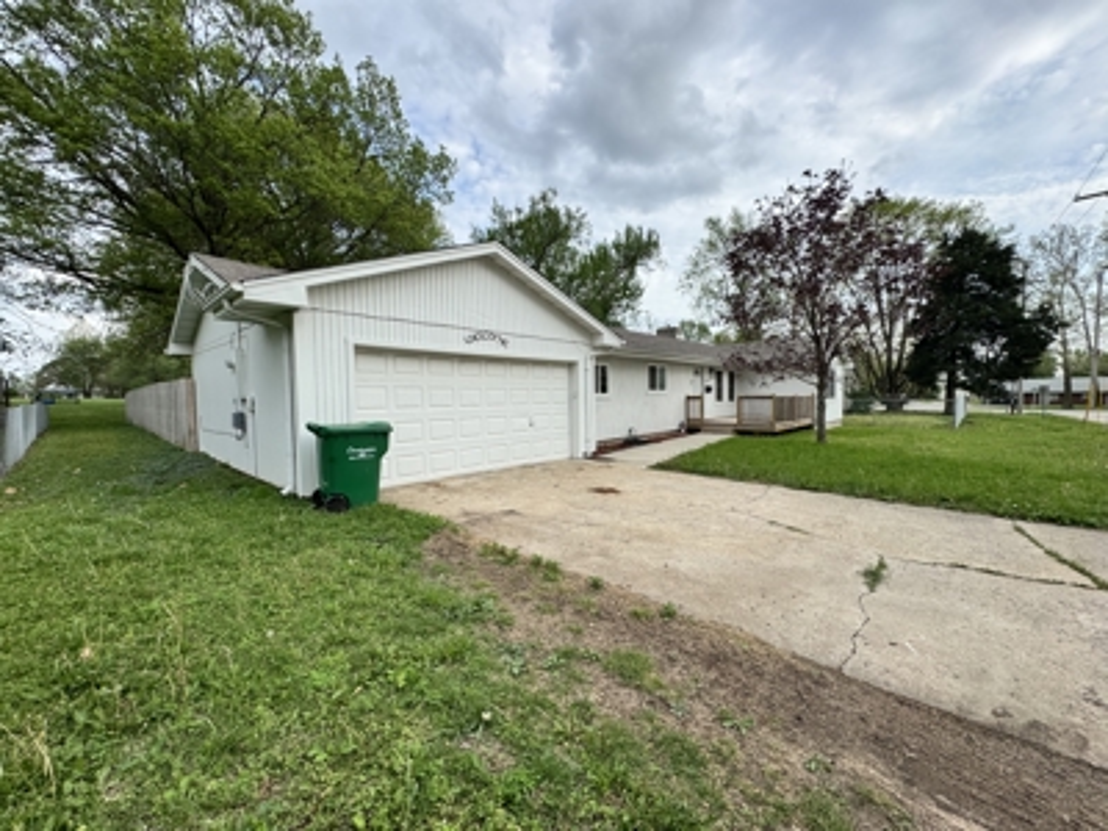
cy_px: 416
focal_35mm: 14
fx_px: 448
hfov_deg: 102.1
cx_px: 554
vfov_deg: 85.7
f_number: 2.2
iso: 50
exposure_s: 1/646
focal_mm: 2.22
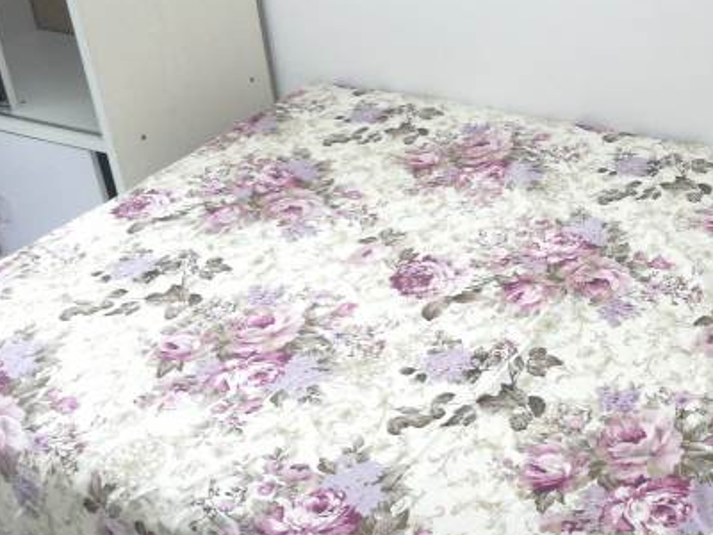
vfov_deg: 27.0
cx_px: 590
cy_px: 210
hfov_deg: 34.3
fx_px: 1112
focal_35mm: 54
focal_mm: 3.96
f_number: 1.8
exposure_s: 1/33.3
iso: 320
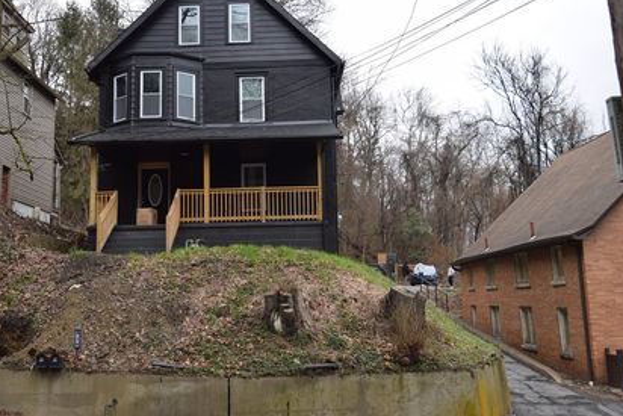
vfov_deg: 33.4
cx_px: 254
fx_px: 692
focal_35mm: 40
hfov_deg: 48.2
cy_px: 184
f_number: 7.1
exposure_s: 1/200
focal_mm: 22
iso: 100
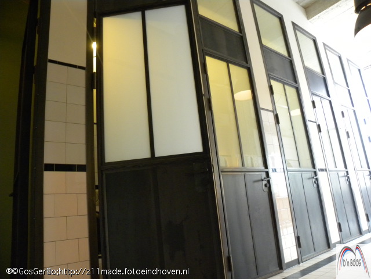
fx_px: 279
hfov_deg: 67.3
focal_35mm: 26
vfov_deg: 53.1
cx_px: 186
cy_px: 140
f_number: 2.8
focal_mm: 4.6
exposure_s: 1/19.2
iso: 400
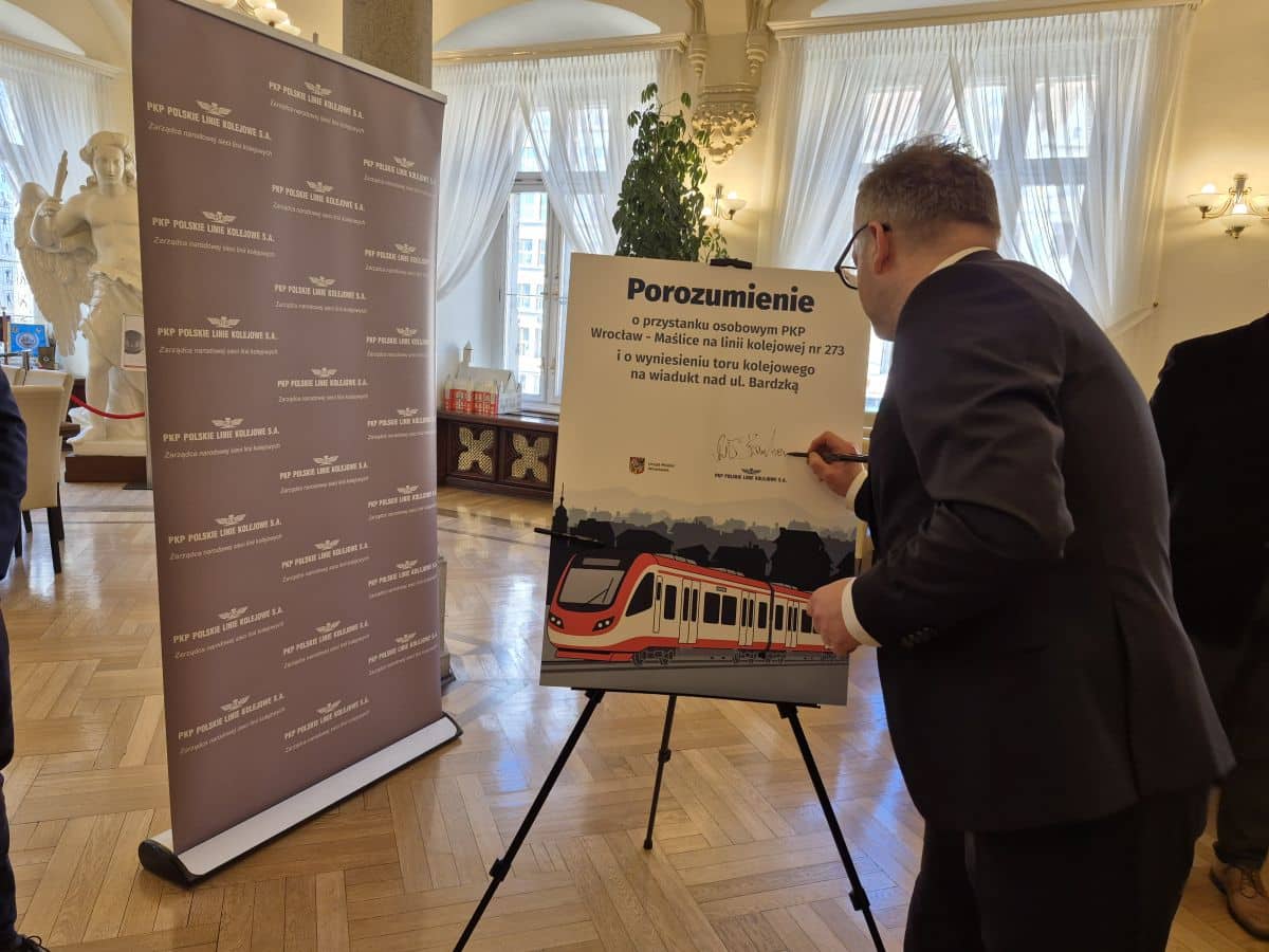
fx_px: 843
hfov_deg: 73.9
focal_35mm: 23
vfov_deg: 58.9
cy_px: 476
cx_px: 634
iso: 80
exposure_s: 1/180
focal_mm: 5.4
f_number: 1.8
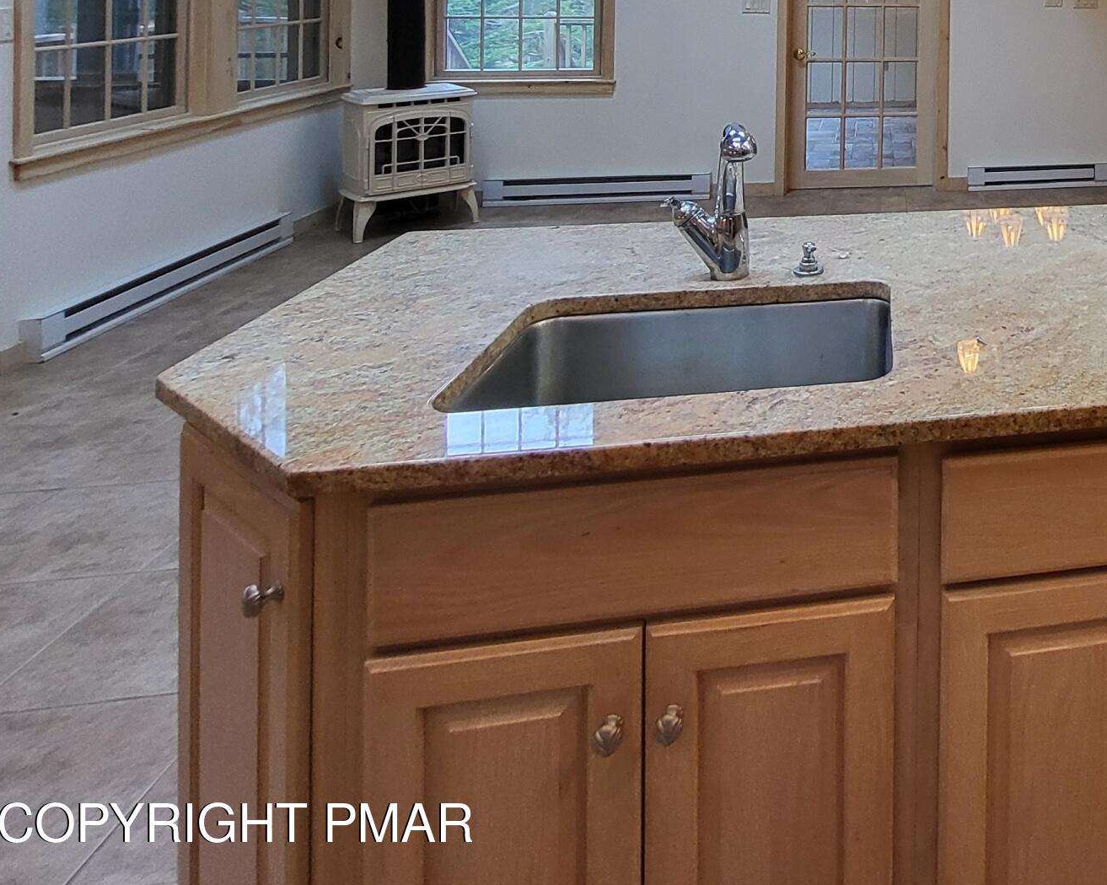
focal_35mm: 29
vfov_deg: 41.9
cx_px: 1084
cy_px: -38
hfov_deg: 50.1
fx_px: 950
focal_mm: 1.74
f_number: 2.2
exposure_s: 1/60
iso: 250
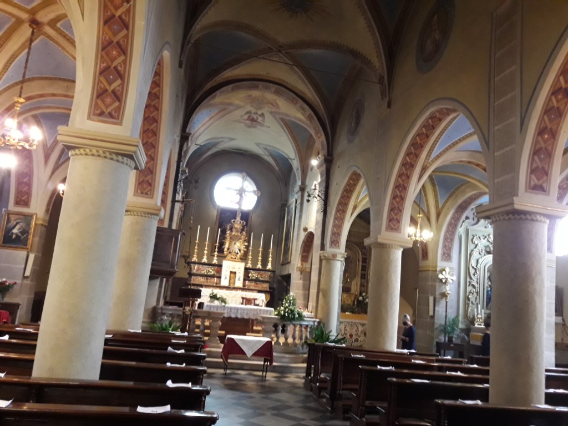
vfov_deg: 49.7
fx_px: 459
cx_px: 284
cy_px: 213
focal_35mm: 28
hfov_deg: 63.4
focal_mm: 3.7
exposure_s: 1/17
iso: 400
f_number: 1.9
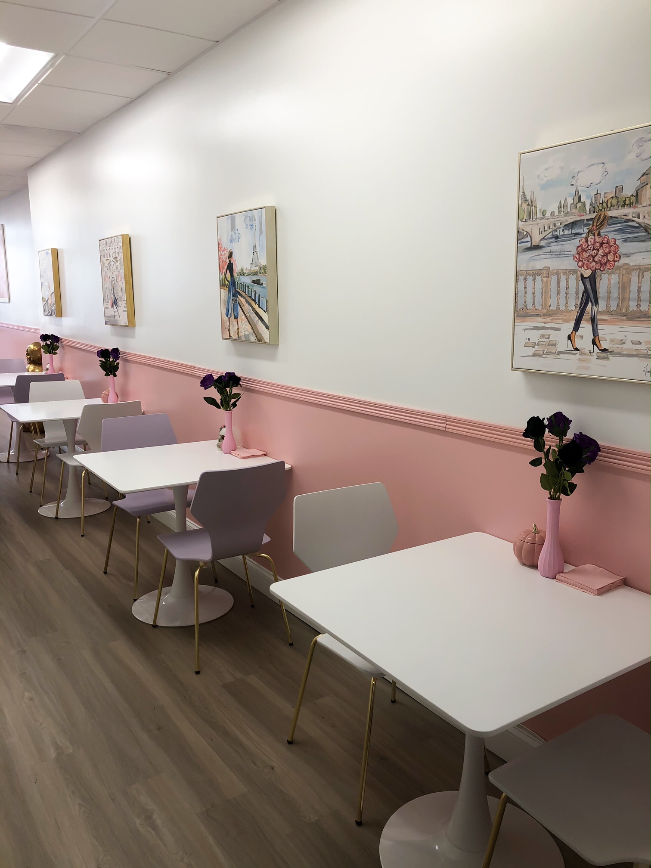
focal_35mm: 28
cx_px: 326
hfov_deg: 49.7
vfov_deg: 63.4
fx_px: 702
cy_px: 434
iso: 32
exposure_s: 1/120
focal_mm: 3.99
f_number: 1.8
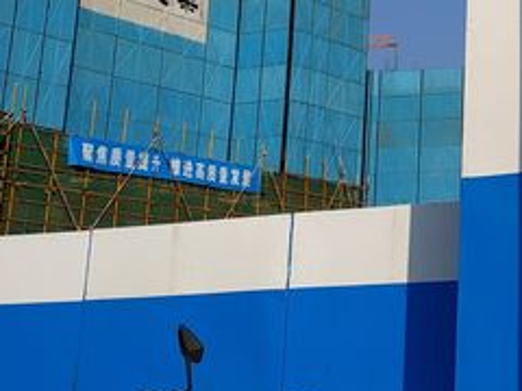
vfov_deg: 20.8
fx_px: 965
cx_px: 635
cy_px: -122
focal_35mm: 64
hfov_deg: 26.7
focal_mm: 3.94
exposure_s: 1/3333
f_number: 1.9
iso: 100
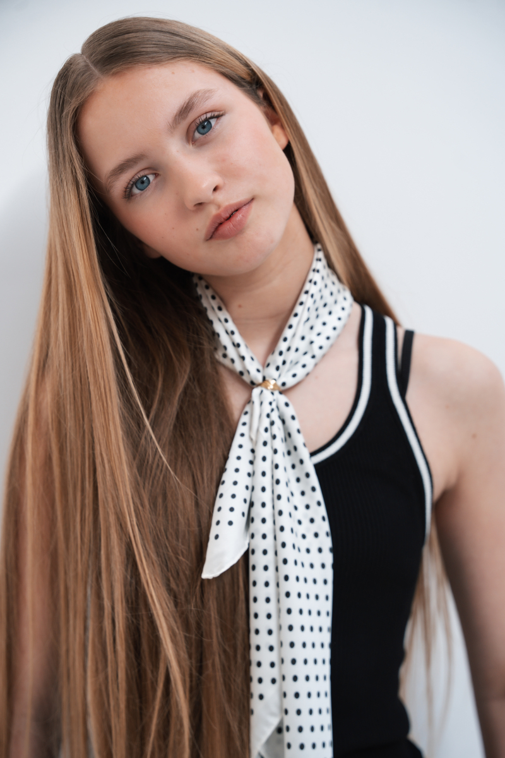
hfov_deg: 22.5
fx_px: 1271
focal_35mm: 60
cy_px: 379
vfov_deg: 33.2
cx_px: 252
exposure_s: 1/250
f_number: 4
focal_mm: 60.4
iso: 125
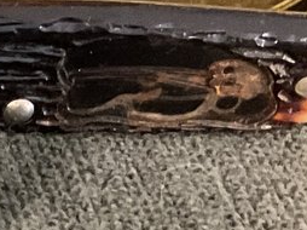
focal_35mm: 173
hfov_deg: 10.0
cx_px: -436
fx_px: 1533
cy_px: 53
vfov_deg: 8.6
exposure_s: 1/24
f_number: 1.8
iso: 500
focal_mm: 3
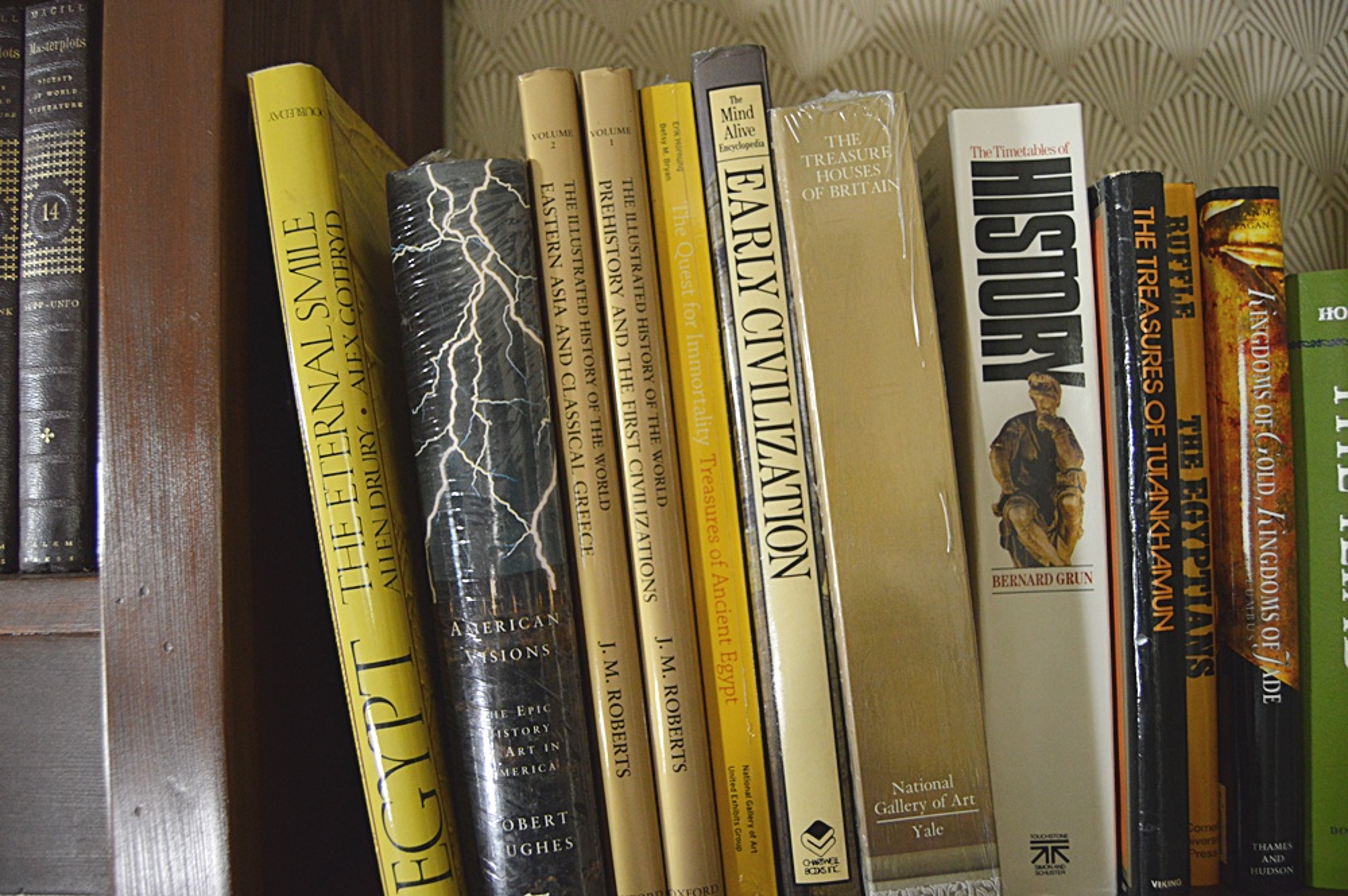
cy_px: 448
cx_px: 674
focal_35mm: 27
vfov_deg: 47.9
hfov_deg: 67.4
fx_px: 1010
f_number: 3.5
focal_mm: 18
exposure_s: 1/60
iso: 1400
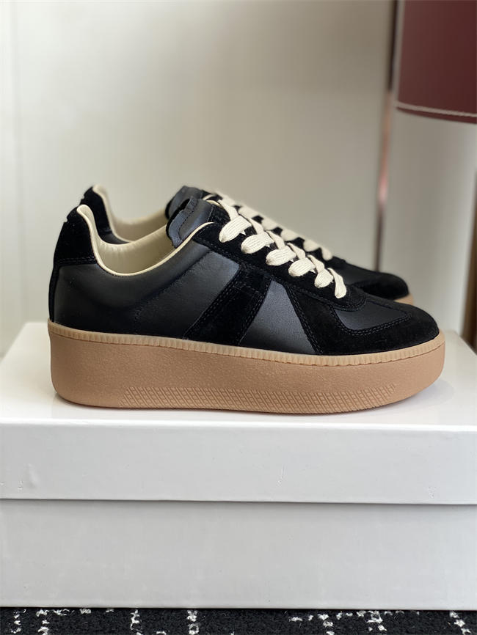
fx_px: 955
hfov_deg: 28.0
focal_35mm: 52
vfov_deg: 36.8
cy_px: 318
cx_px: 238
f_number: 2
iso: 32
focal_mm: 6
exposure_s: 1/122
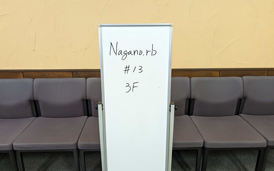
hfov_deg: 70.4
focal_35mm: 26
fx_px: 194
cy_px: 83
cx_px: 135
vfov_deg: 47.6
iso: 106
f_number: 1.68
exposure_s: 1/24
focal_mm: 6.9
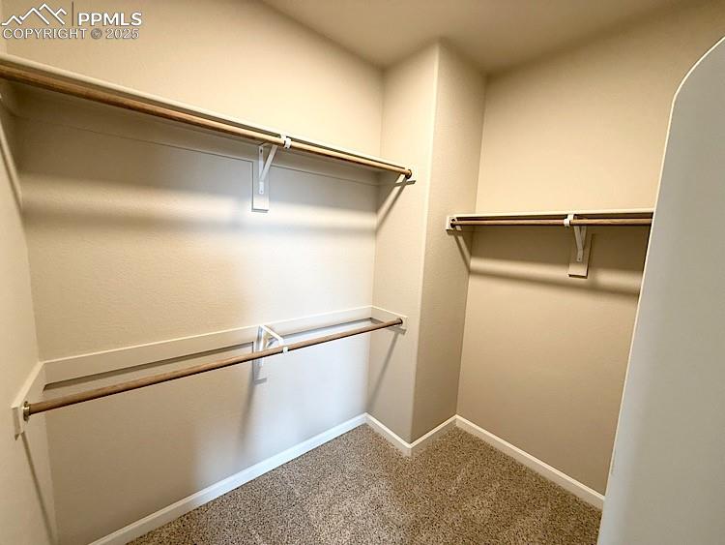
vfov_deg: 85.7
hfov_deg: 102.0
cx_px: 362
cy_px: 272
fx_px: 293
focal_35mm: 14
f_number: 2.2
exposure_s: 1/60
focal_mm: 2.22
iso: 200
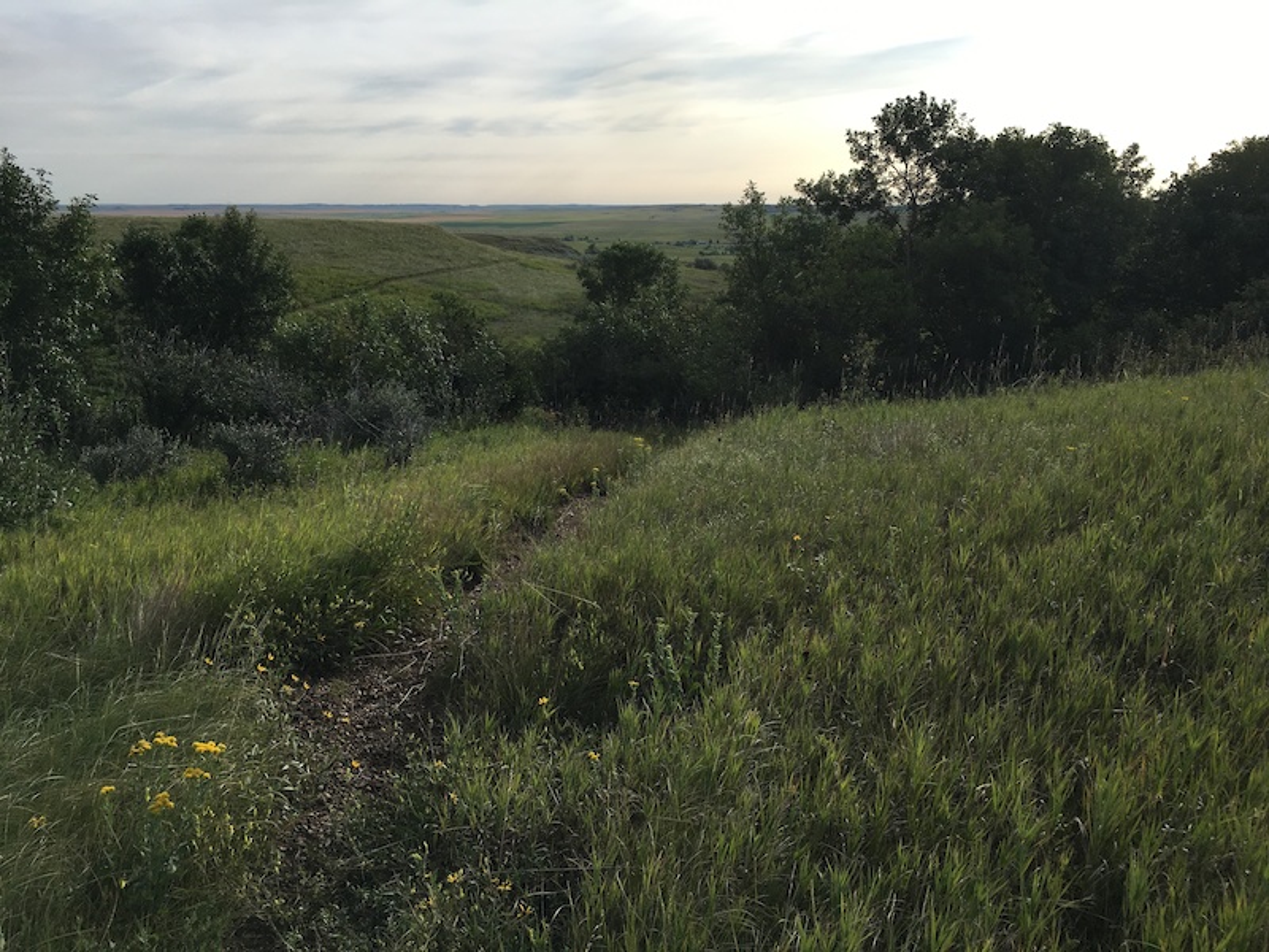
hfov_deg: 61.7
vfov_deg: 48.2
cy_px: 476
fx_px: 1063
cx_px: 634
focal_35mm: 29
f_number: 2.2
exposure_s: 1/1326
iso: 25
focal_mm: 4.15
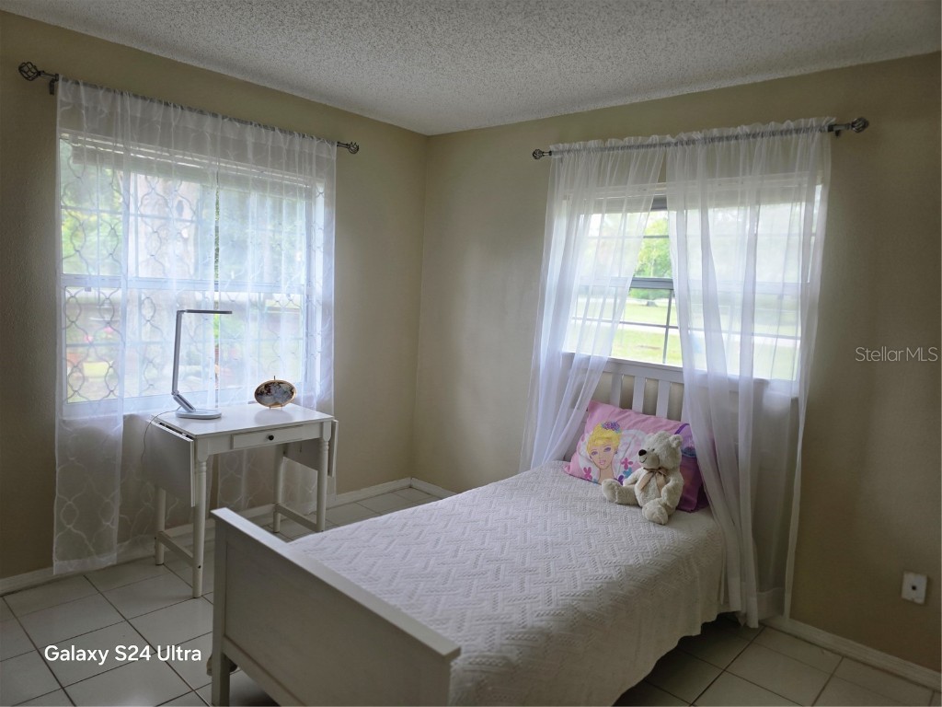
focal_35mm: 23
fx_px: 626
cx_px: 471
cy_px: 354
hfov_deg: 73.9
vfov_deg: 58.9
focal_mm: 6.3
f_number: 1.7
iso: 50
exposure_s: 1/120
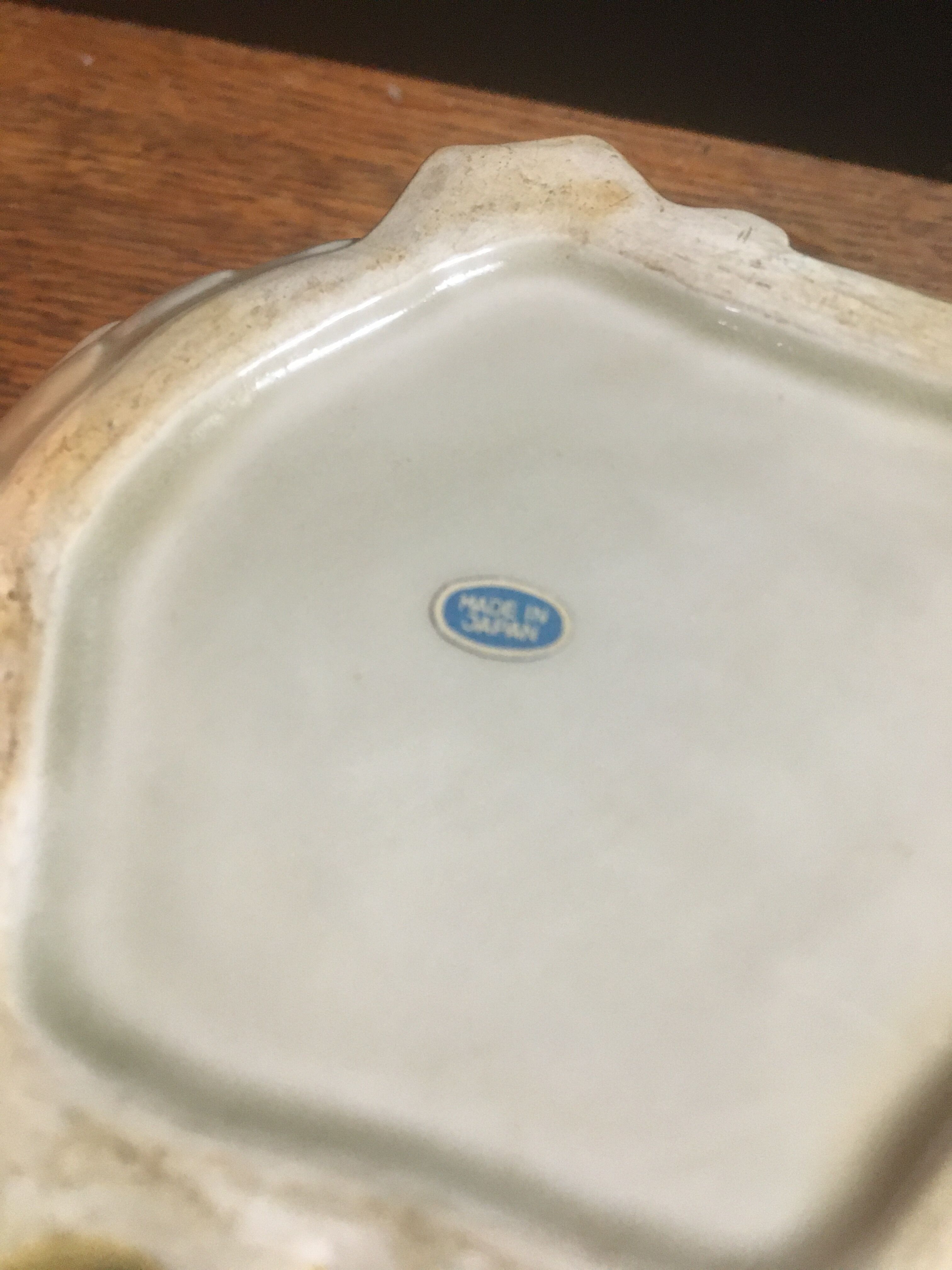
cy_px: 635
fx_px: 1063
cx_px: 476
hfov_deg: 48.2
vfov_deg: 61.7
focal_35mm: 29
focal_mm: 4.15
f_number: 2.2
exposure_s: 1/25
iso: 200
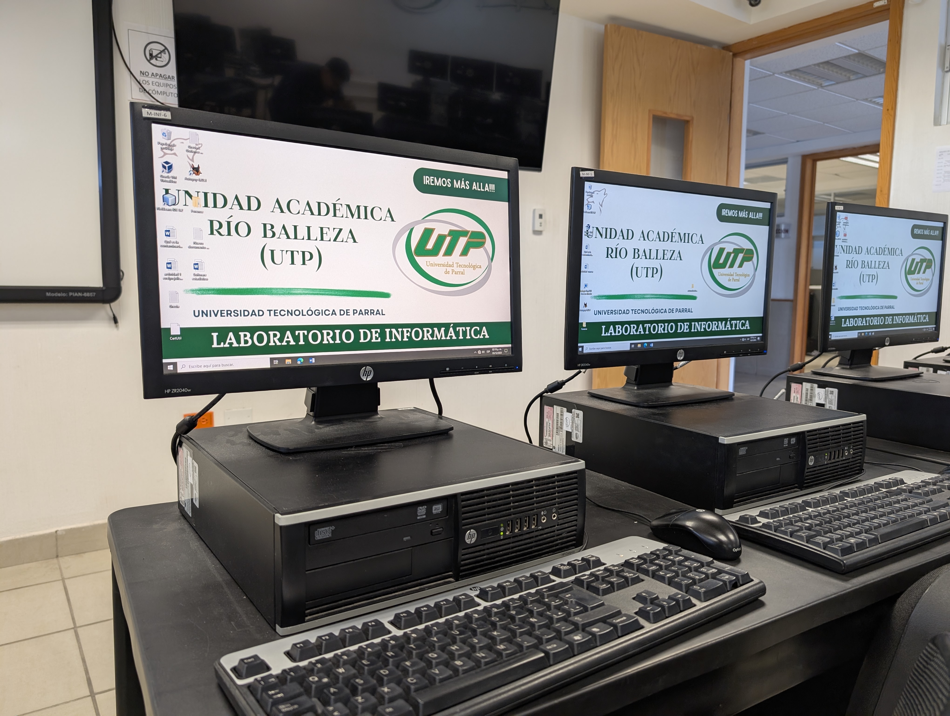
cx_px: 475
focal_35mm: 24
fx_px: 660
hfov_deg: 71.5
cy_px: 358
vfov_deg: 56.9
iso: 44
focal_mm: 6.9
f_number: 1.68
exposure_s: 1/40
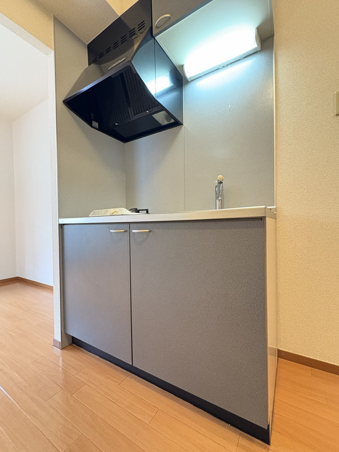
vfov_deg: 98.2
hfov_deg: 81.7
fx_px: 196
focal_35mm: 15
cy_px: 228
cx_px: 174
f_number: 2.2
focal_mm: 2.22
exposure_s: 1/33
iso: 1000
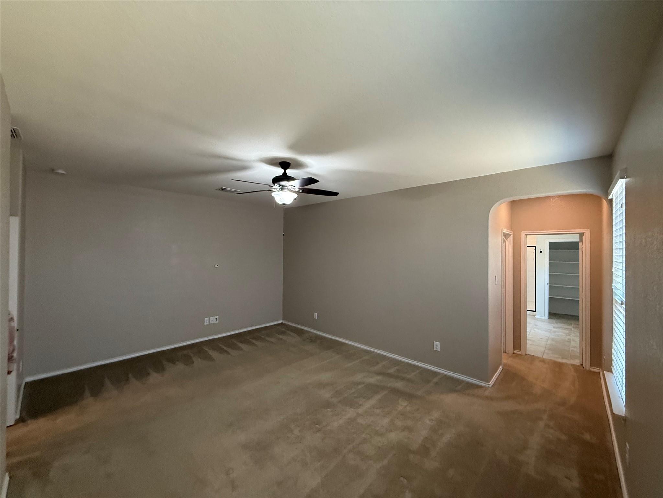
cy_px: 249
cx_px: 332
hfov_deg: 102.1
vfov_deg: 85.7
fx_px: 268
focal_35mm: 14
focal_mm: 2.22
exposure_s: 1/120
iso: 400
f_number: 2.2
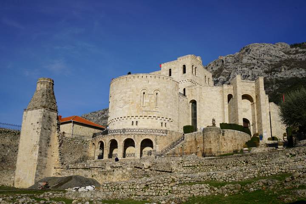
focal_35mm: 35
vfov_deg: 37.9
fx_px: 297
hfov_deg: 54.4
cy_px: 102
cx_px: 153
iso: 100
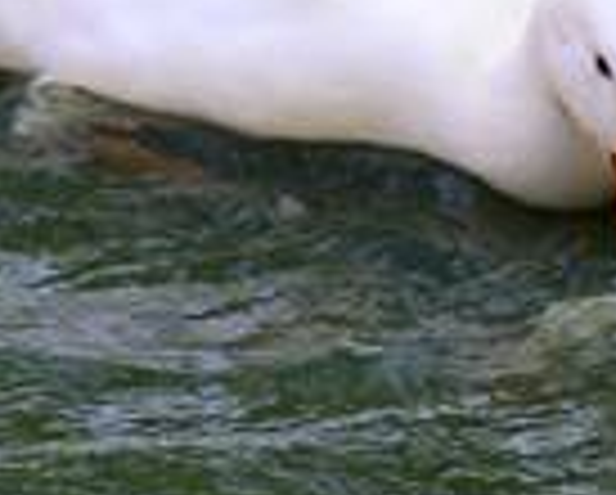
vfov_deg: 2.4
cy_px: 297
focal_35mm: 645
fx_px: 11777
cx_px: 256
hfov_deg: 3.0
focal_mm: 105
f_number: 10
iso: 400
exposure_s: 1/200
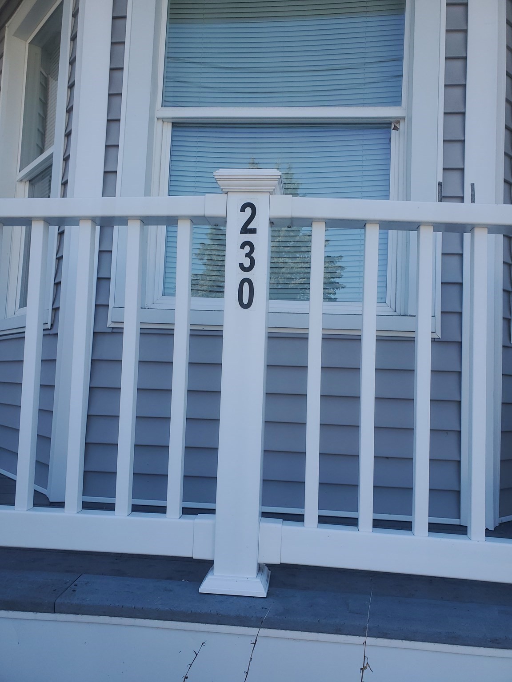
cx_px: 256
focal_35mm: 26
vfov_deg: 67.3
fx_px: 513
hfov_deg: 53.1
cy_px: 341
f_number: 2.4
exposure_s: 1/494
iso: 50
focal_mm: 4.3
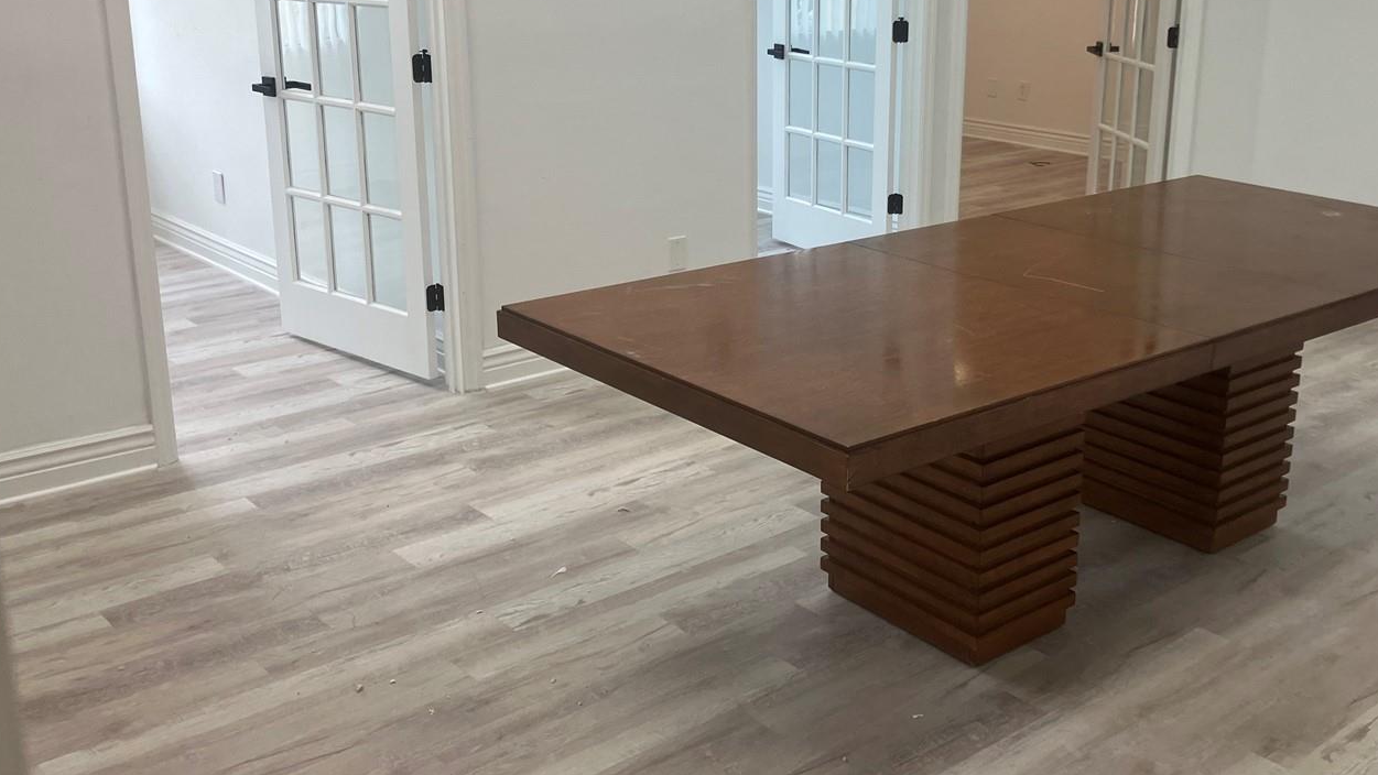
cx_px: 847
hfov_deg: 51.2
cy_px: 274
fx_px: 1425
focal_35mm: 39
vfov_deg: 30.3
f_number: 1.8
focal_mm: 3.99
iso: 64
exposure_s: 1/120
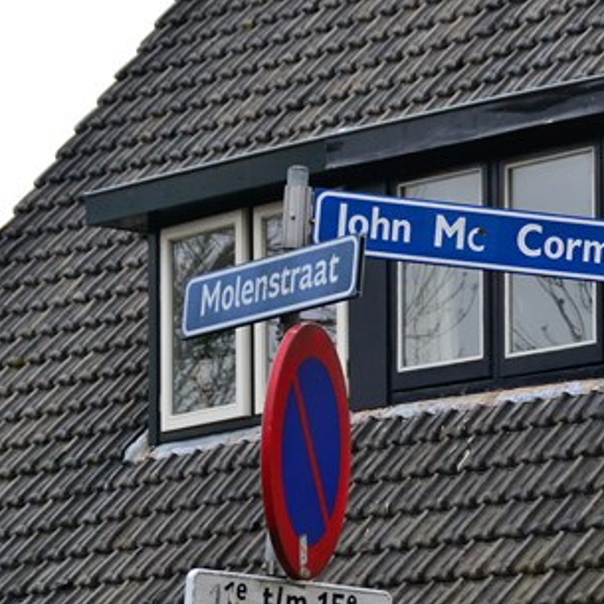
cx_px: 452
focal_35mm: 216
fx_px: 4264
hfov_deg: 8.1
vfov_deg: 8.1
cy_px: 303
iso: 1600
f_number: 9
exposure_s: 1/1250
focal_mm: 86
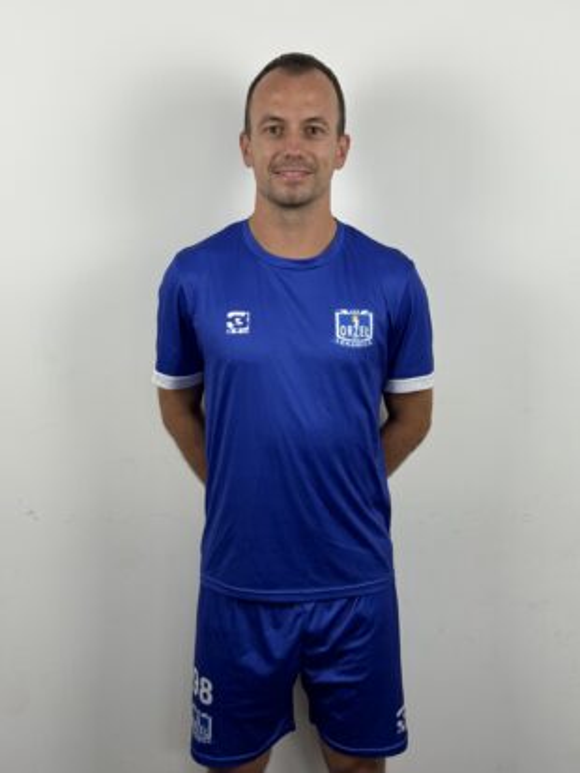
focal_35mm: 48
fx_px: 1072
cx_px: 290
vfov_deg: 39.6
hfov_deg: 30.3
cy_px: 386
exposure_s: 1/100
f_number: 1.78
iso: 80
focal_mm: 6.76
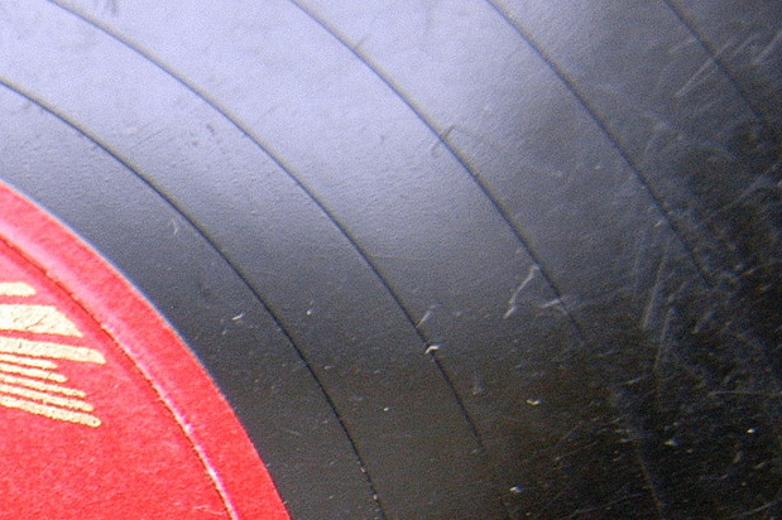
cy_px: 785
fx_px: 3682
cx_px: -452
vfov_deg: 7.9
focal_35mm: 170
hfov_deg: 11.5
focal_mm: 35
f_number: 3.5
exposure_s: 1/45
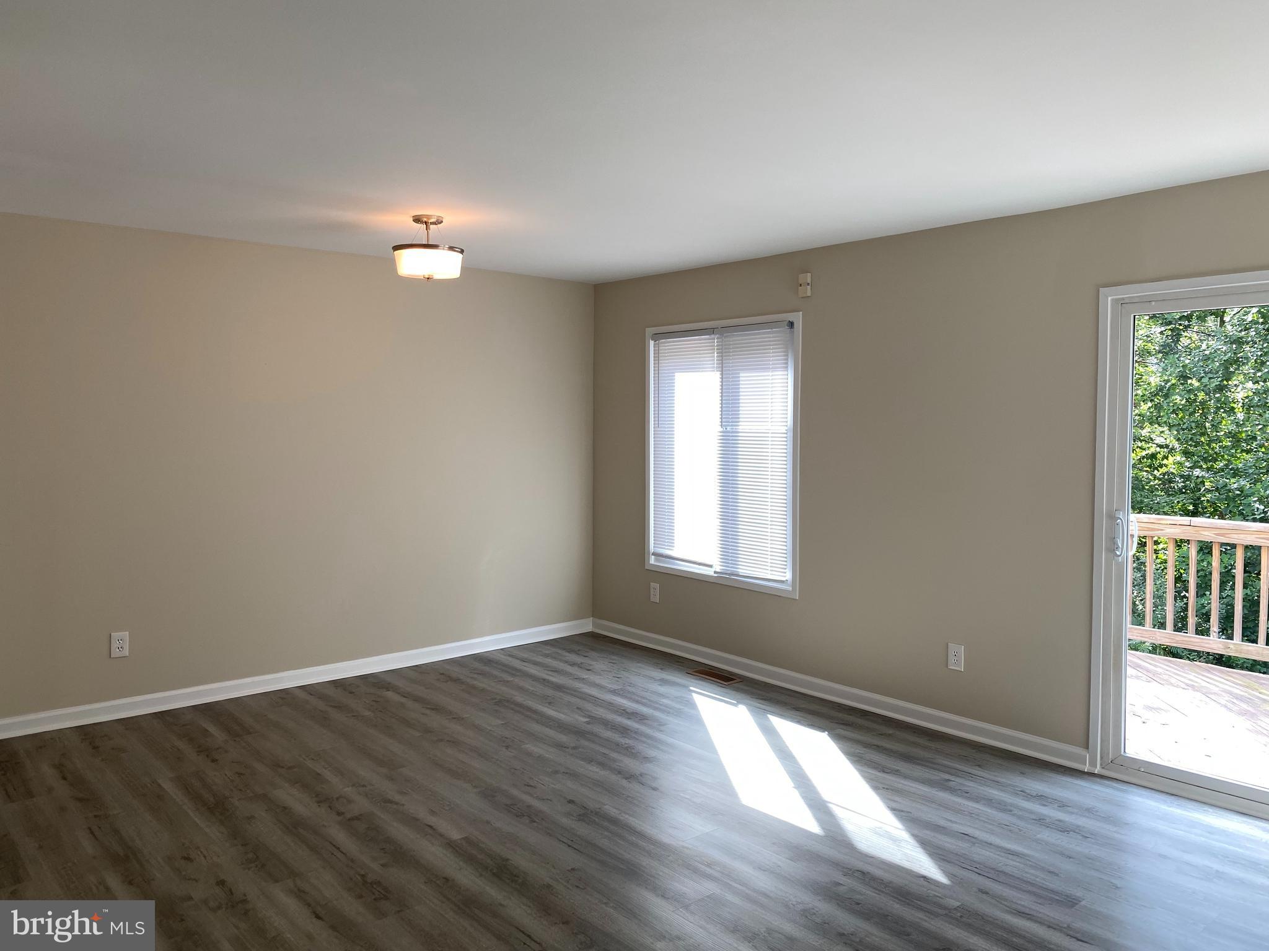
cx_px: 634
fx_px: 953
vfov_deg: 53.1
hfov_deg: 67.3
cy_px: 476
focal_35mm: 26
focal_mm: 4.25
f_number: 1.8
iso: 32
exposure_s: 1/120
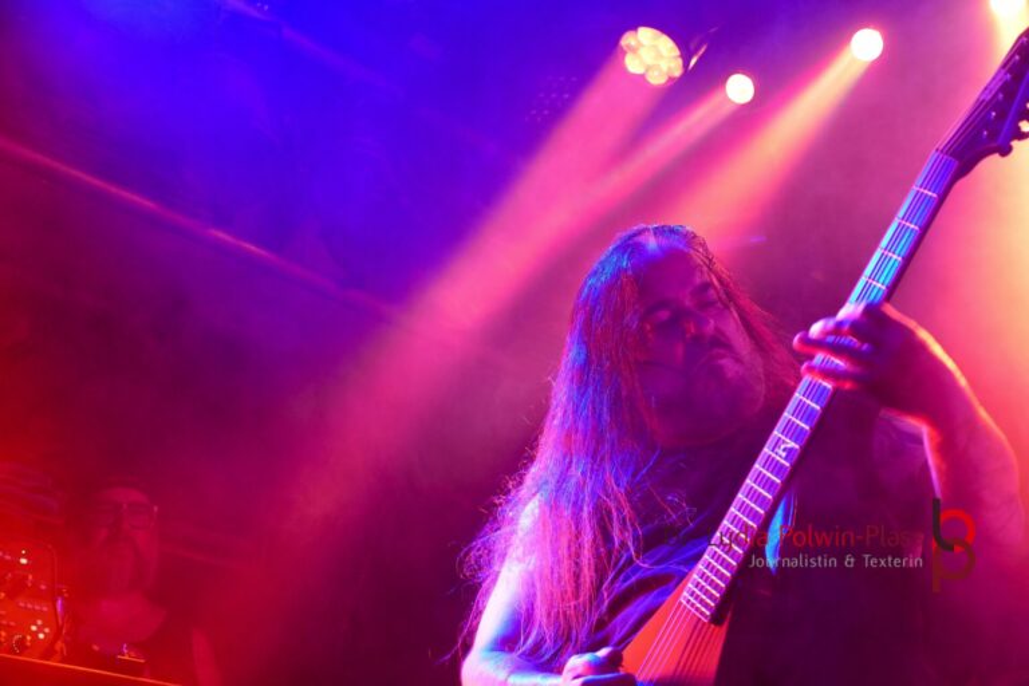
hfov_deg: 28.6
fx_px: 2015
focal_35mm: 70
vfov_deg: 19.3
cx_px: 514
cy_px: 343
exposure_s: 1/80
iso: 800
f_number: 4.5
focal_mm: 47
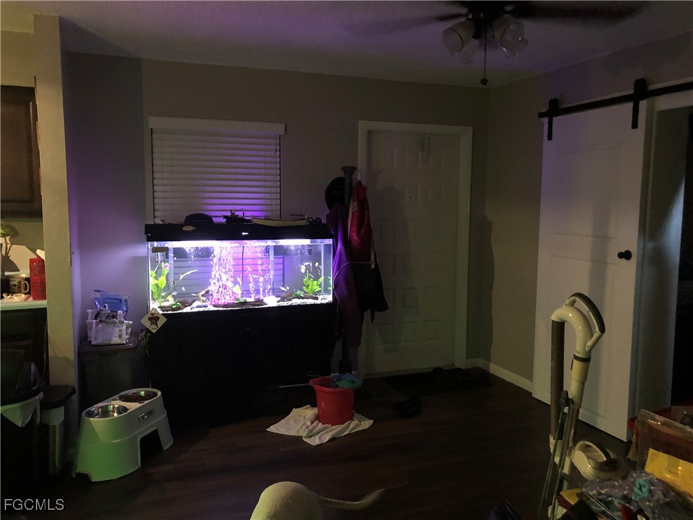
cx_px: 346
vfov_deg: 49.7
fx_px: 561
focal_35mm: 28
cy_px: 260
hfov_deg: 63.4
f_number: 1.8
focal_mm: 3.99
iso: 100
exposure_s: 1/5
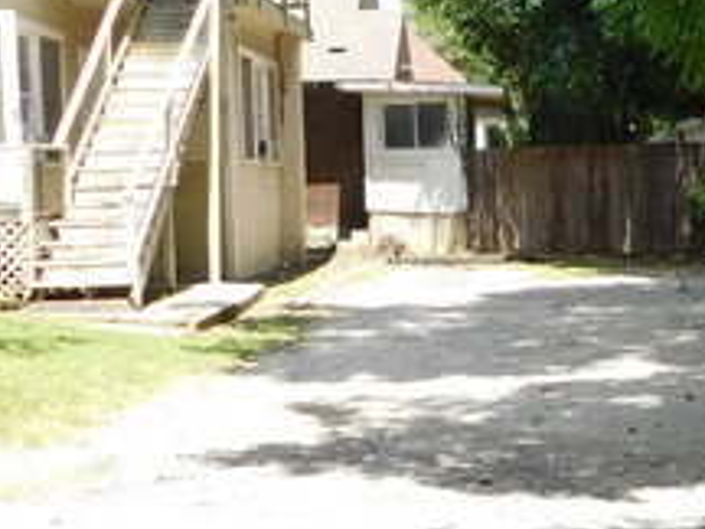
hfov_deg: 27.6
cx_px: 623
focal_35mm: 68
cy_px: 297
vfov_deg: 21.6
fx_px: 1385
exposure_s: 1/400
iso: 125
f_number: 3
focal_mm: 4
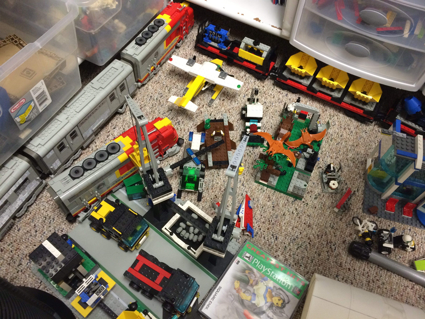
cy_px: 160
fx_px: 368
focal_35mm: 30
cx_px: 212
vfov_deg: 46.8
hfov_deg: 60.0
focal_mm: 4.12
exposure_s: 1/30
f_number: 2.2
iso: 160
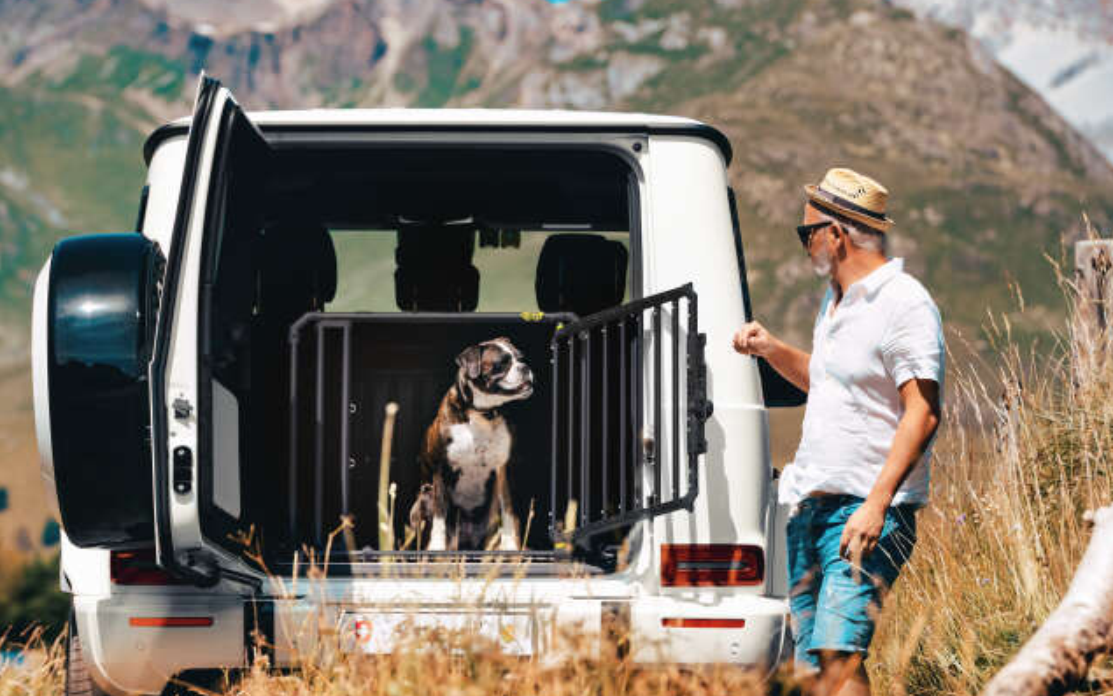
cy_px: 368
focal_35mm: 231
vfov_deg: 5.7
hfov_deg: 9.1
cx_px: 489
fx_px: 7008
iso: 400
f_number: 8
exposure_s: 1/1250
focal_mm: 200
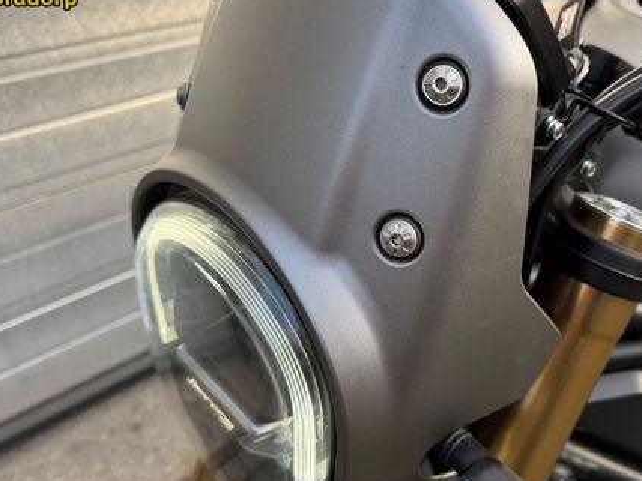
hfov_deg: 50.5
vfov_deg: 39.6
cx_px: 424
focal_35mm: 36
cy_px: 234
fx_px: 667
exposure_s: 1/654
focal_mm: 6.76
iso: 80
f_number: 1.78
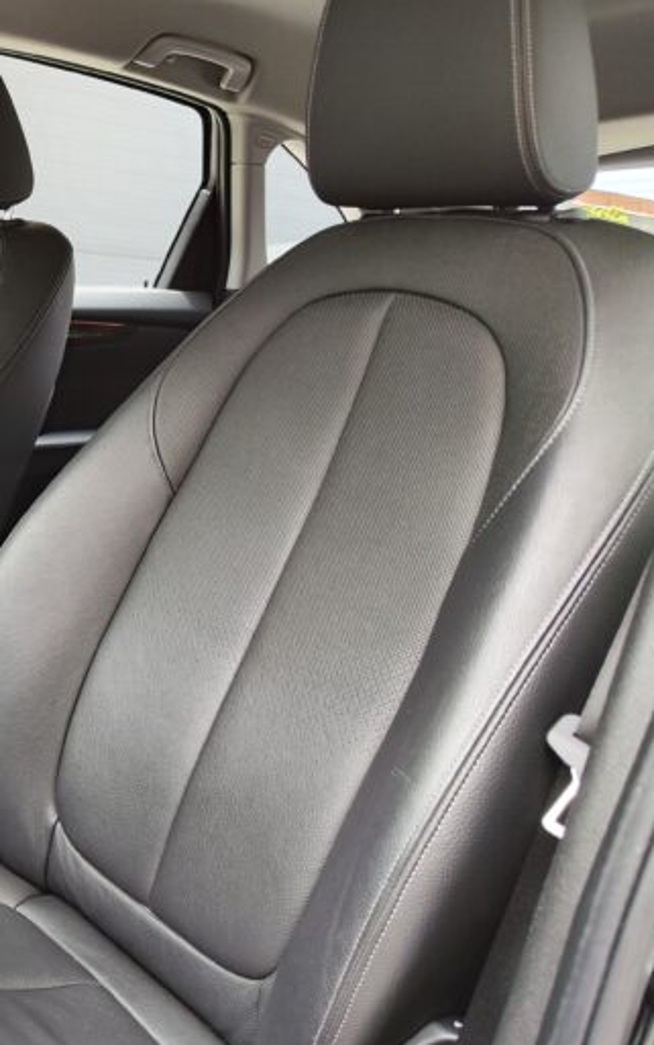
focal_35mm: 38
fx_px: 1083
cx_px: -98
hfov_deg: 29.6
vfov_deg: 51.5
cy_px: 572
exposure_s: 1/100
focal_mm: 7.01
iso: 66
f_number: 1.69
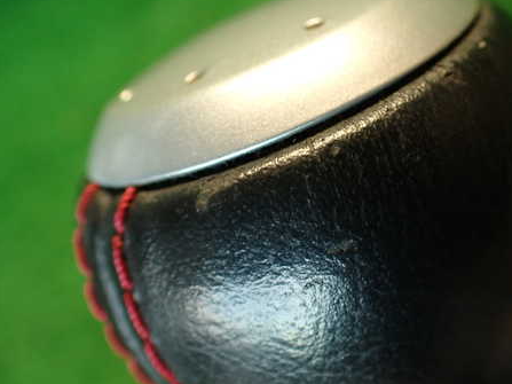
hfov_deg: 43.8
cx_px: 284
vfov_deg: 33.6
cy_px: 195
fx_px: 636
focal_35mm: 43
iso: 250
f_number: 2.4
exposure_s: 1/30
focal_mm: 5.79
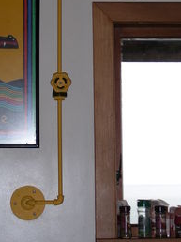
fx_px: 922
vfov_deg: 14.9
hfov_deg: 11.2
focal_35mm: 132
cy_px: 46
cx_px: 75
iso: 50
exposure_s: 1/60
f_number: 3.5
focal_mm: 10.5
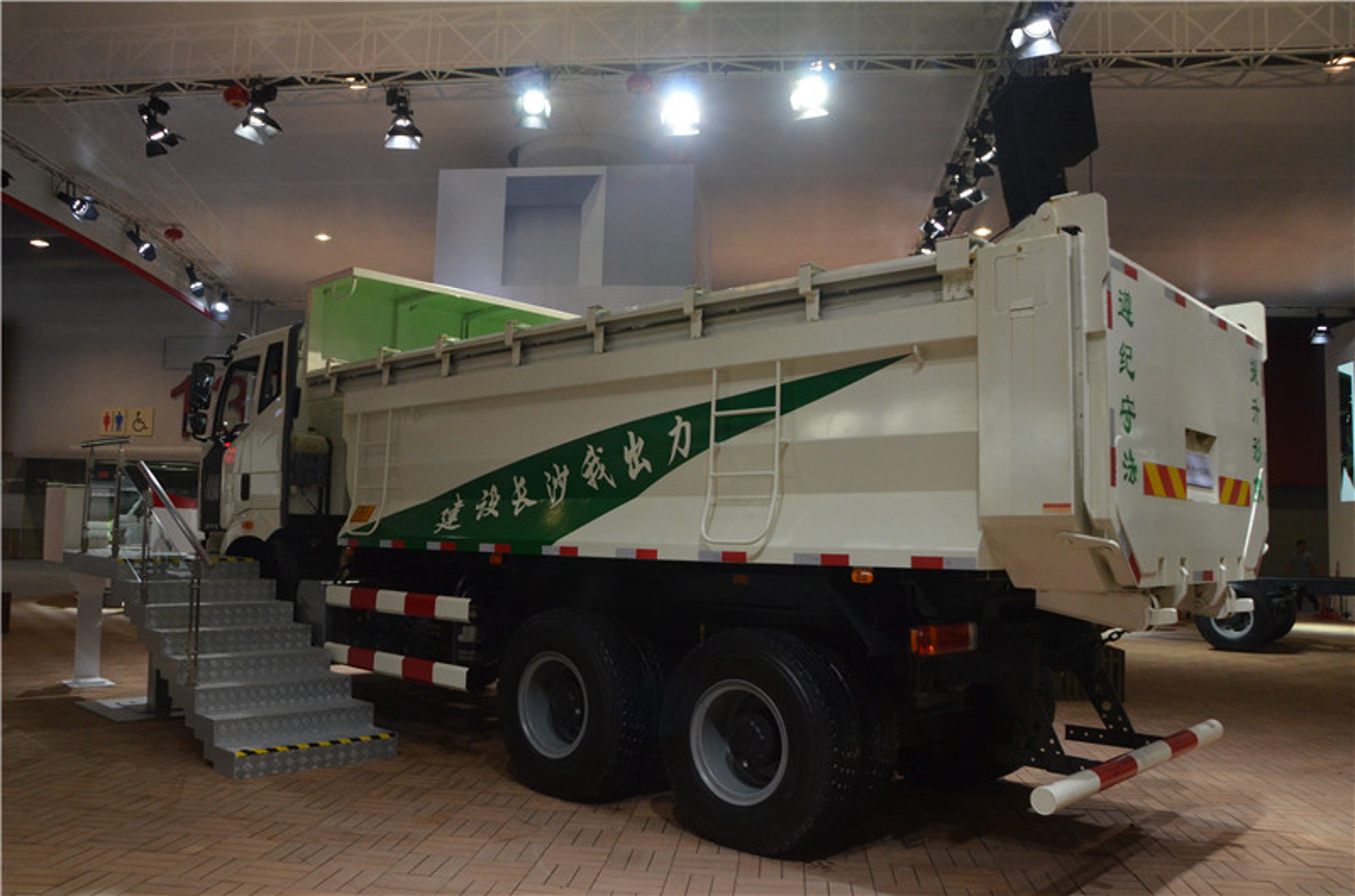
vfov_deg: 39.8
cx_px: 678
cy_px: 448
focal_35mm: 33
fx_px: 1239
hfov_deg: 57.3
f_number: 7.1
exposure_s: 1/200
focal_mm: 22
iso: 1250
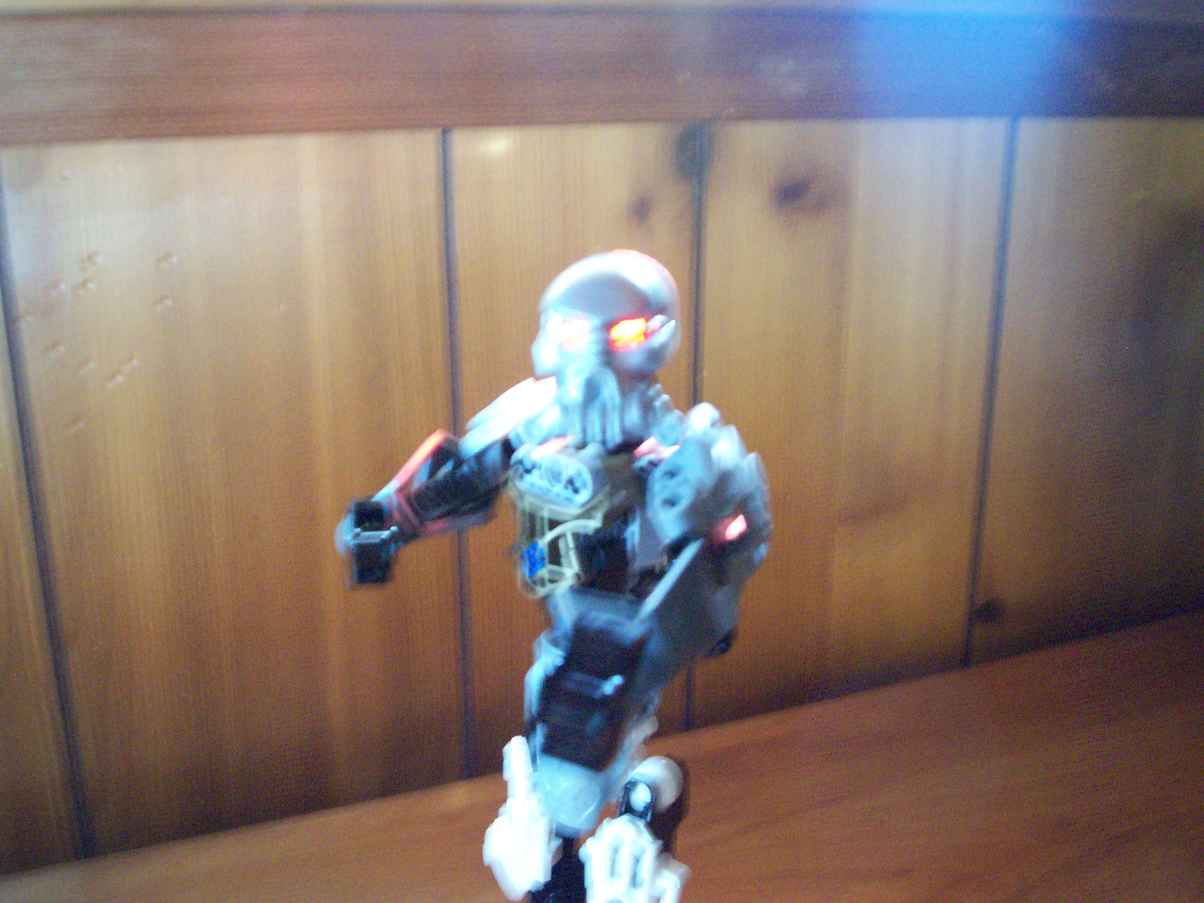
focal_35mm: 36
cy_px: 452
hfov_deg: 51.4
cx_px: 602
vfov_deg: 39.7
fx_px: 1252
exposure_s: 1/4
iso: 400
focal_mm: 5.9
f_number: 4.5
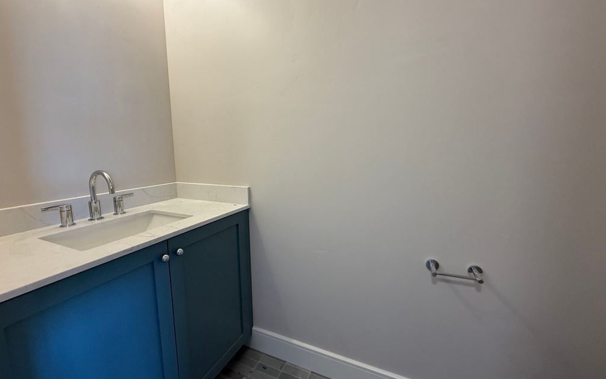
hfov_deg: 101.5
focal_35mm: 15
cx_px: 303
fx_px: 248
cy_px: 181
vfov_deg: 74.7
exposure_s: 1/120
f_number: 2.2
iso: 250
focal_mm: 2.22
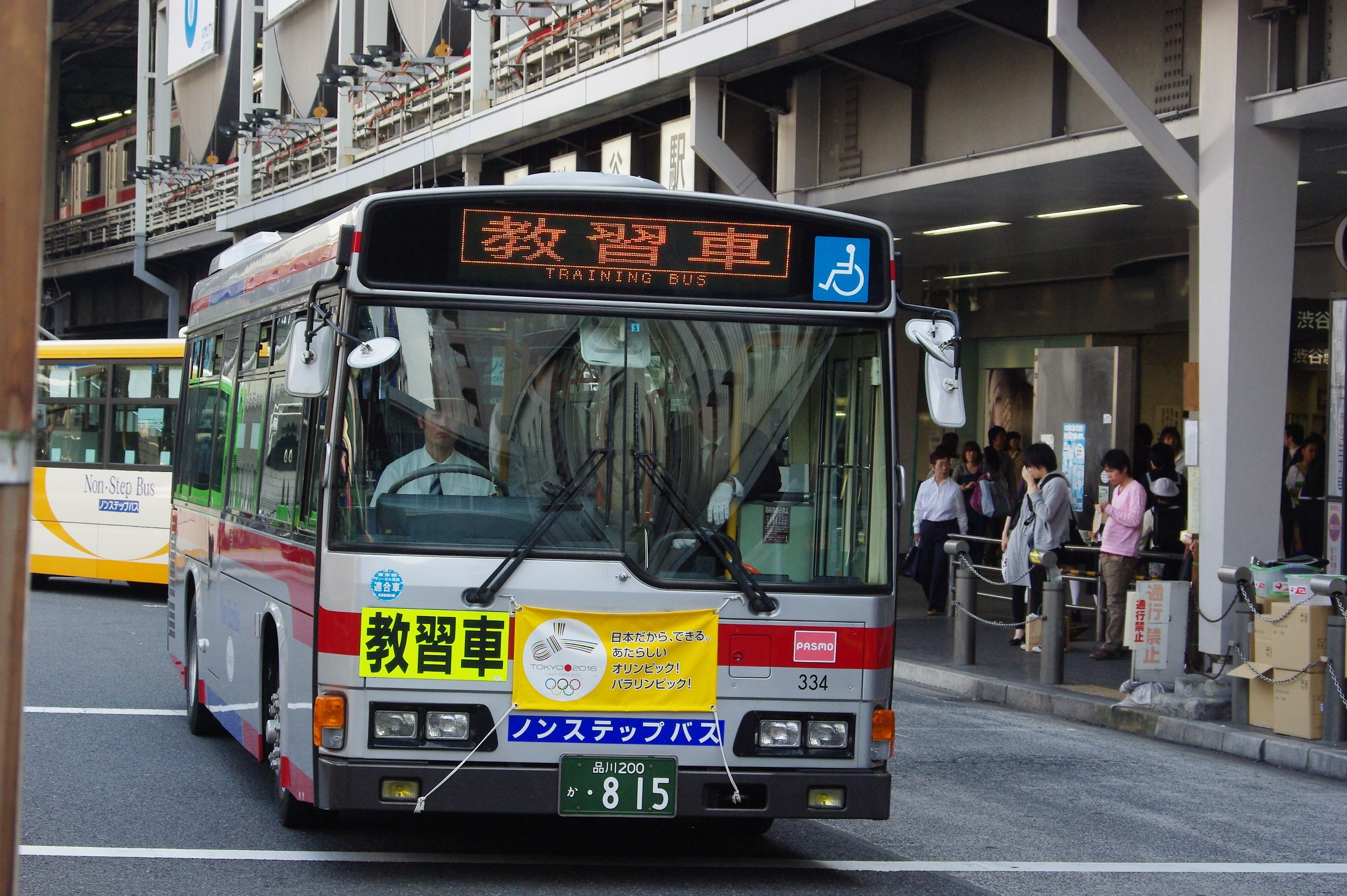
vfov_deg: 14.5
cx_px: 674
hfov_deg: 21.7
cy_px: 448
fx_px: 3514
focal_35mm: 94
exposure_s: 1/90
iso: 800
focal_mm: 63
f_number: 11
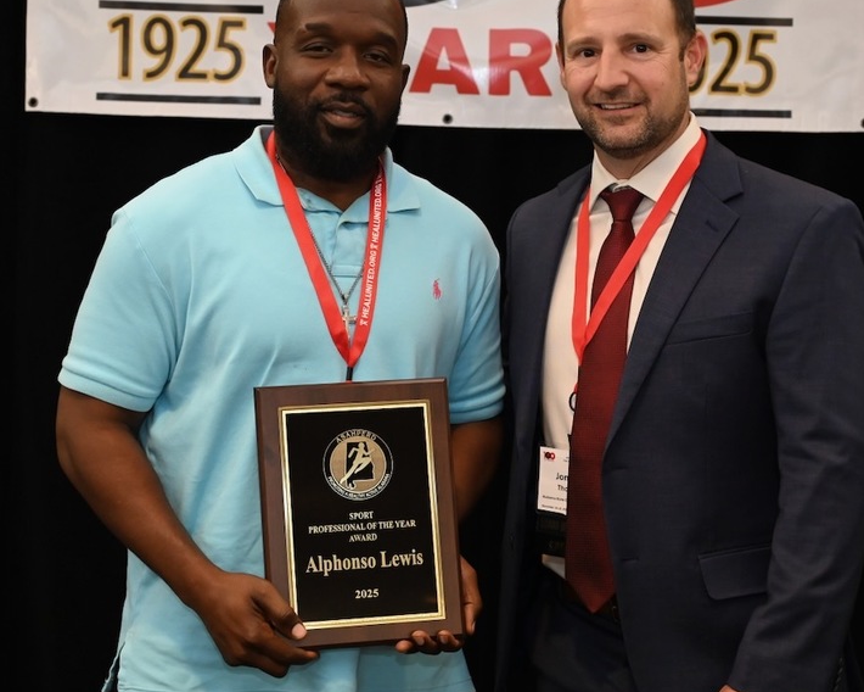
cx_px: 438
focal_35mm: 69
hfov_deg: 27.5
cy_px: 292
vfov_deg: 22.1
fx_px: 1764
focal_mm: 51
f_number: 4
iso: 5000
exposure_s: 1/200
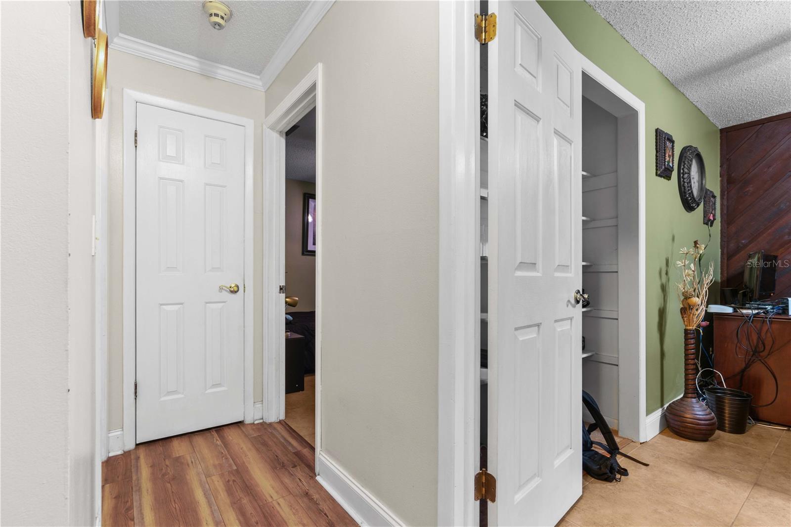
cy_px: 264
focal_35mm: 16
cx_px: 396
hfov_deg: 96.7
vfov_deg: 73.7
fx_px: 351
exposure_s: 1.3
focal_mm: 16
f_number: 8
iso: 250
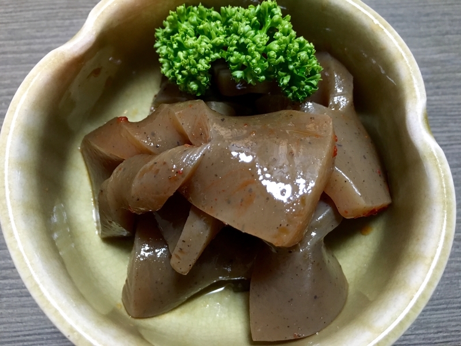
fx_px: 386
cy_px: 173
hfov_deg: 61.7
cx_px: 230
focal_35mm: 29
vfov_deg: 48.2
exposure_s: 1/17
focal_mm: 4.15
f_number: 2.2
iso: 200
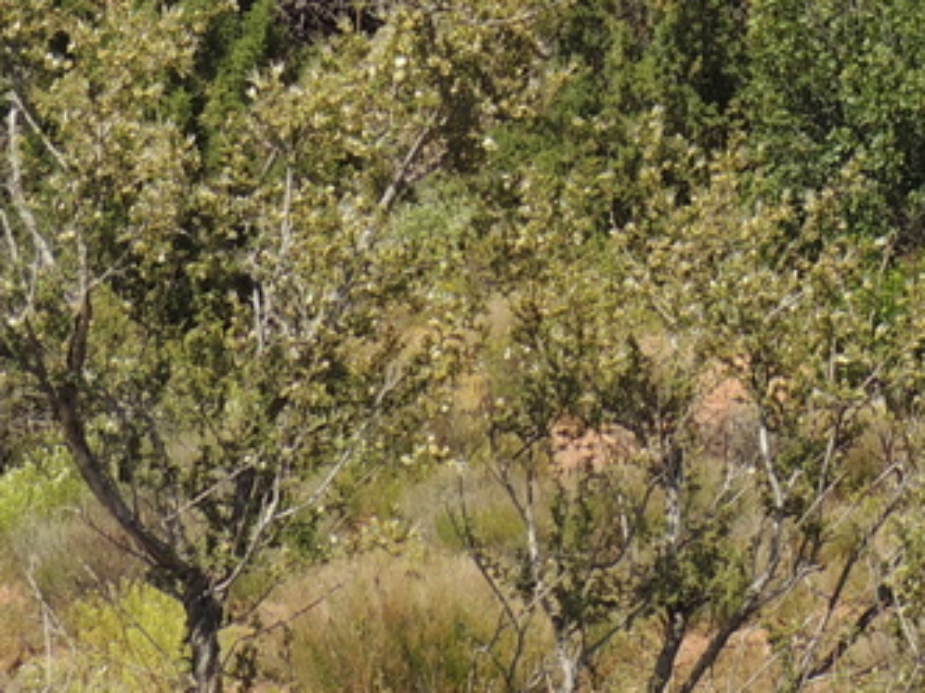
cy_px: -395
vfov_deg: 10.5
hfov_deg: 14.5
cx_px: 708
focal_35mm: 135
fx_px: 3607
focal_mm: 6.2
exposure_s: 1/1250
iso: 100
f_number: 3.3
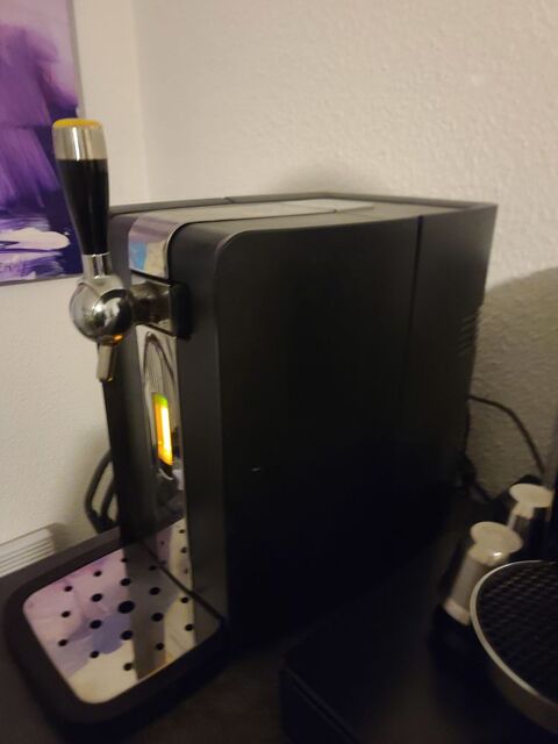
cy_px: 372
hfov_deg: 54.9
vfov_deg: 69.4
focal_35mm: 25
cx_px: 279
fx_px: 537
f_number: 1.8
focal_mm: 7
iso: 1250
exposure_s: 1/11
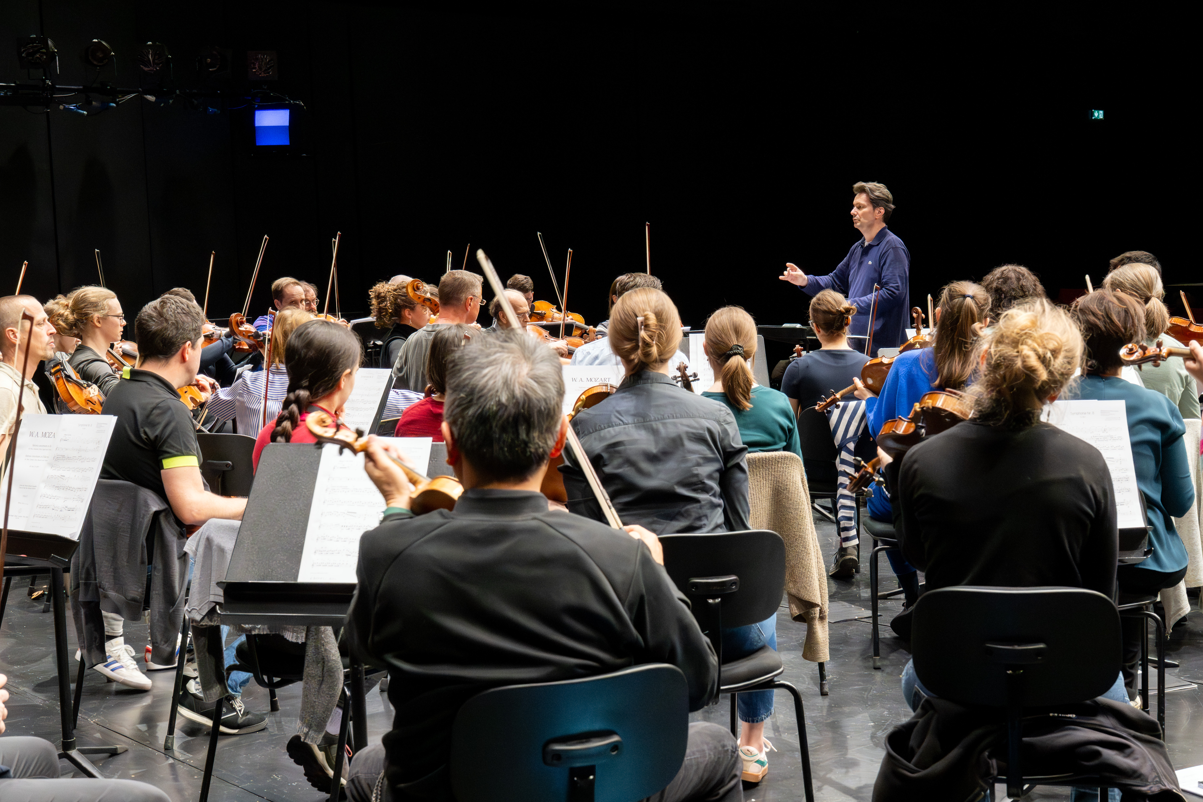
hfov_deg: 38.8
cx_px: 687
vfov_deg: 26.5
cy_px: 457
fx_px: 1704
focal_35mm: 51
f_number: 7.1
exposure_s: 1/125
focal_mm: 37
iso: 5000
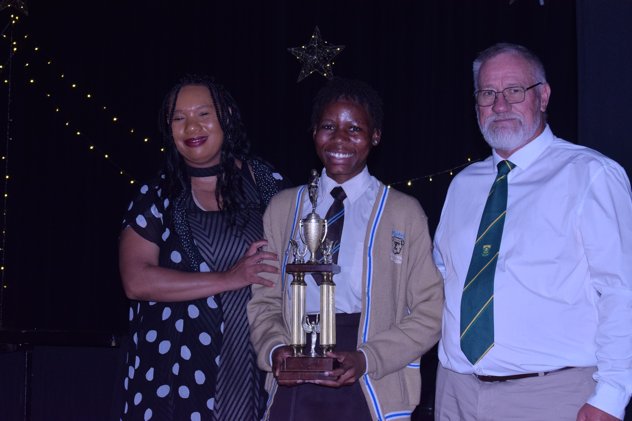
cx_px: 316
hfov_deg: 24.6
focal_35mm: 82
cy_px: 210
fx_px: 1448
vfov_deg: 16.6
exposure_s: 1/60
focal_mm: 55
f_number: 8
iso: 1000
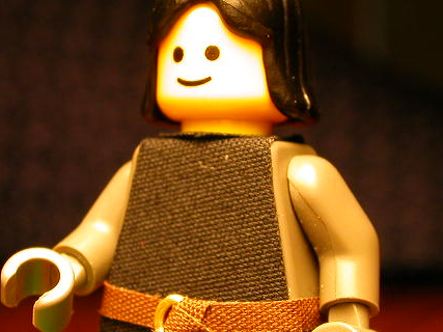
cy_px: 199
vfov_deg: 15.4
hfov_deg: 20.4
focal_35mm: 96
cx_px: 228
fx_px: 1228
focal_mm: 9.7
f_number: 3.5
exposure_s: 1/43.7
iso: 100
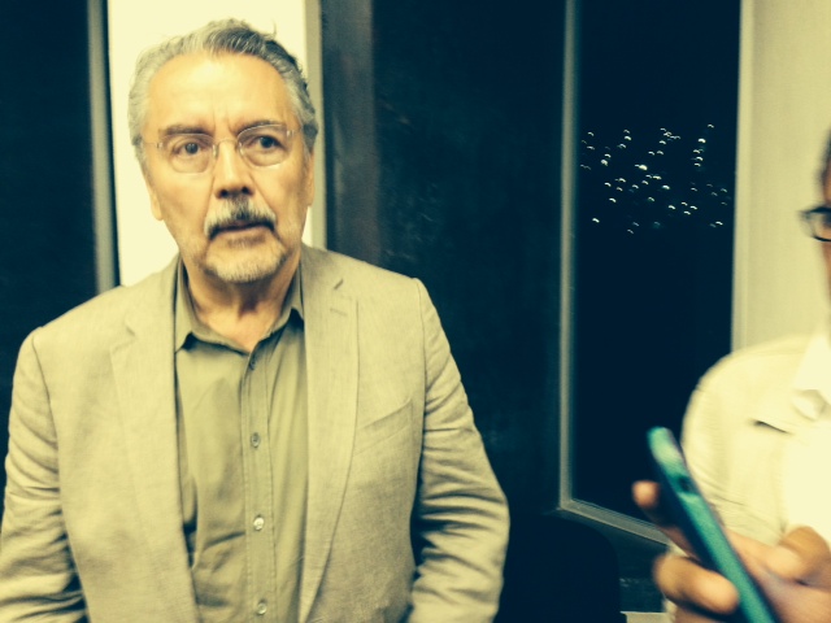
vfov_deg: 42.9
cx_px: 416
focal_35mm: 33
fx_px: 792
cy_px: 312
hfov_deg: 55.4
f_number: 2.4
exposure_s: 1/20
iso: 320
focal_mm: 4.12
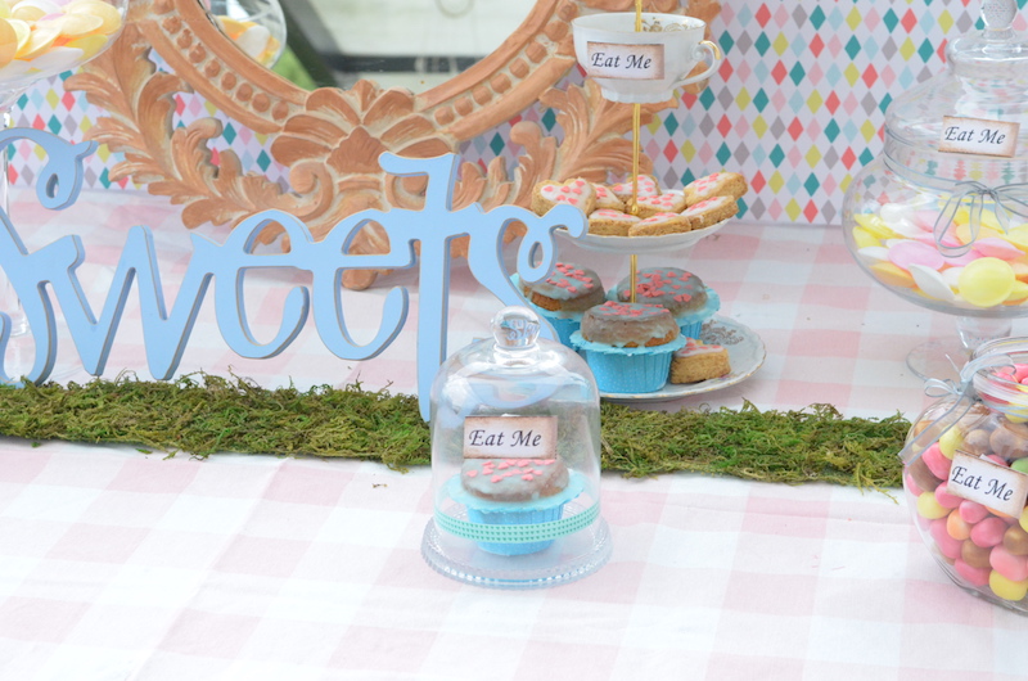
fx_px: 2137
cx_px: 514
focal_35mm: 75
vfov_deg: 18.1
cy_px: 340
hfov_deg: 27.0
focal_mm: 50
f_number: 7.1
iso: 3200
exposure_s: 1/1250
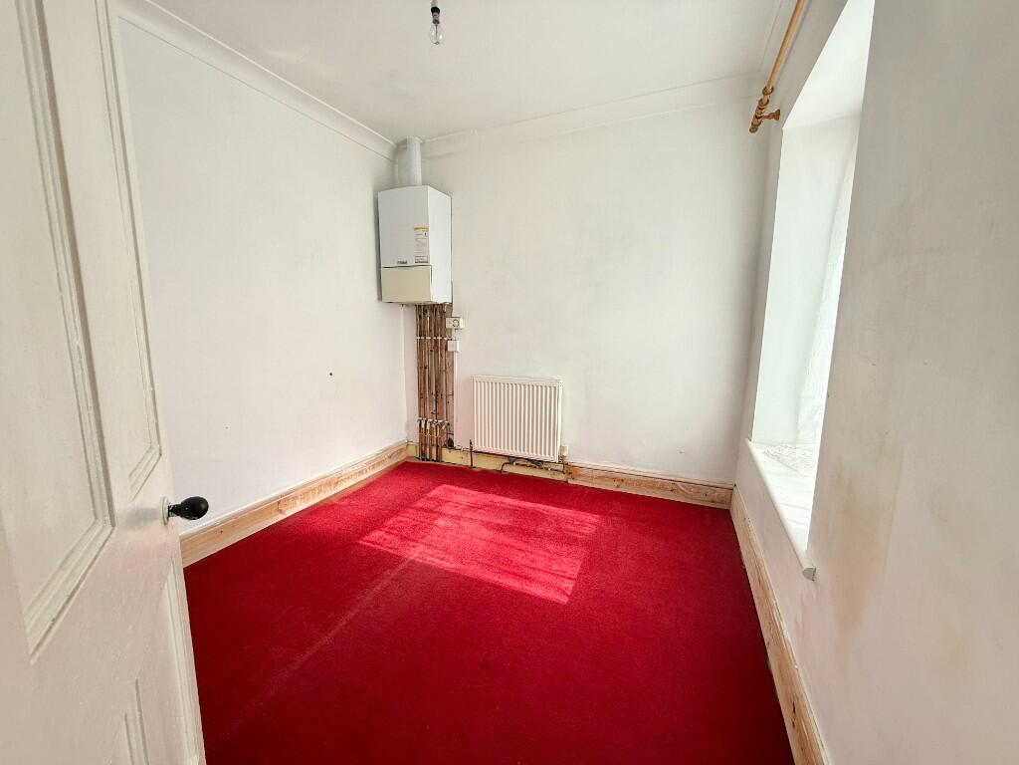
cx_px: 510
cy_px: 382
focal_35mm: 14
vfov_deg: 85.7
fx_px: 412
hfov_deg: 102.1
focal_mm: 2.22
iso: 50
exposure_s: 1/268
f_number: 2.2
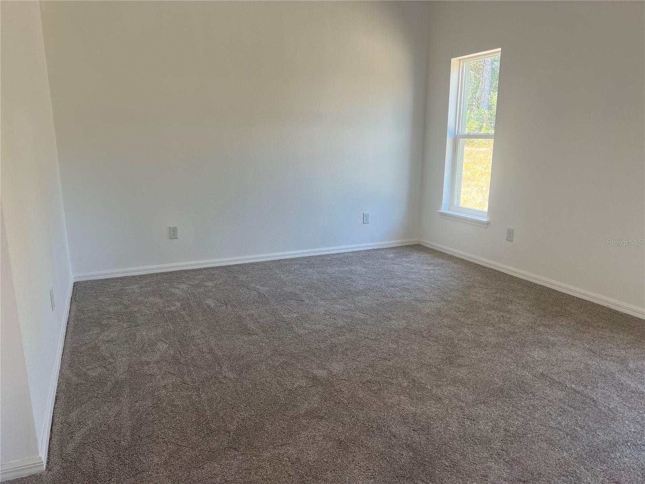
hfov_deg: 67.3
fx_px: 484
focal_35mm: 26
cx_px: 322
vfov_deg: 53.1
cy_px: 242
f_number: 1.5
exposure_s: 1/150
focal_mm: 5.7
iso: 64
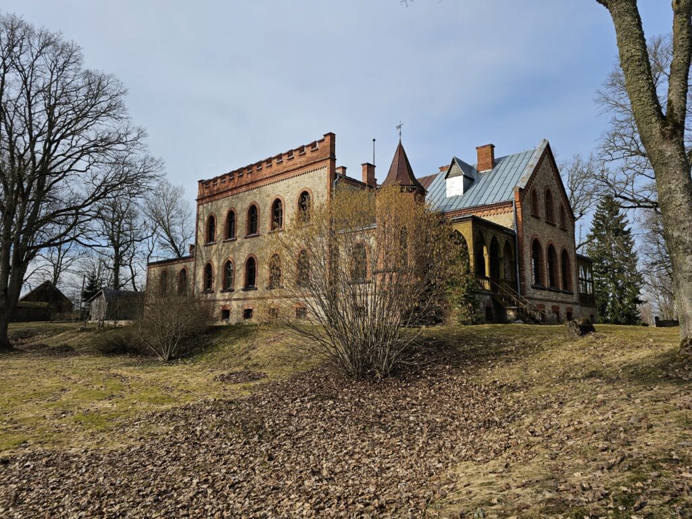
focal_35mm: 23
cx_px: 346
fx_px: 460
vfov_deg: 58.9
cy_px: 260
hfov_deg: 73.9
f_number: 1.7
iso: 10
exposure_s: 1/746
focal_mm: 6.3
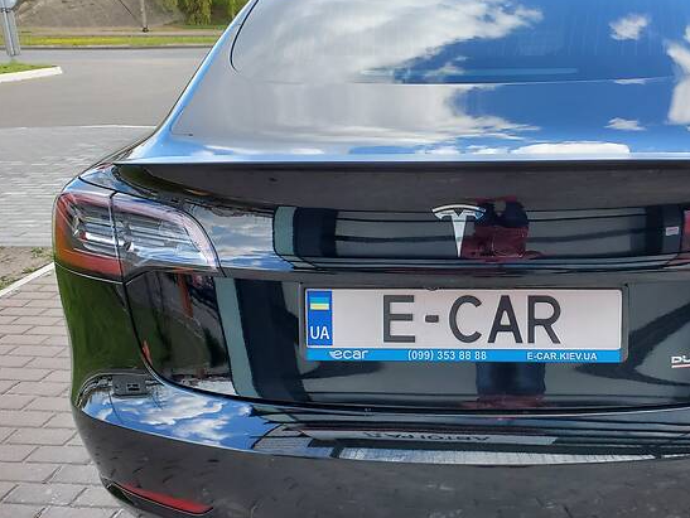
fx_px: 758
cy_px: 282
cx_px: 455
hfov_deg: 48.2
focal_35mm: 38
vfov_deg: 37.7
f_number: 2.4
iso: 50
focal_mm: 4.3
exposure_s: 1/274
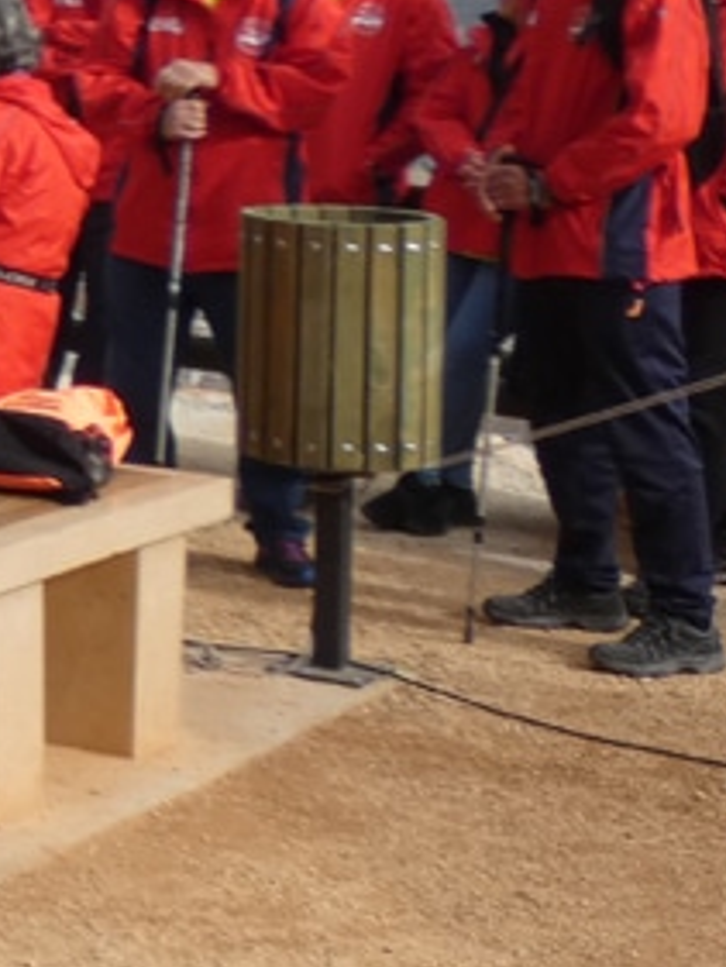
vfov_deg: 15.4
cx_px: -905
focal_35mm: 125
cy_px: -28
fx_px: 3493
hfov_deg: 10.5
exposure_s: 1/1000
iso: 80
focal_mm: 5.5
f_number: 3.3
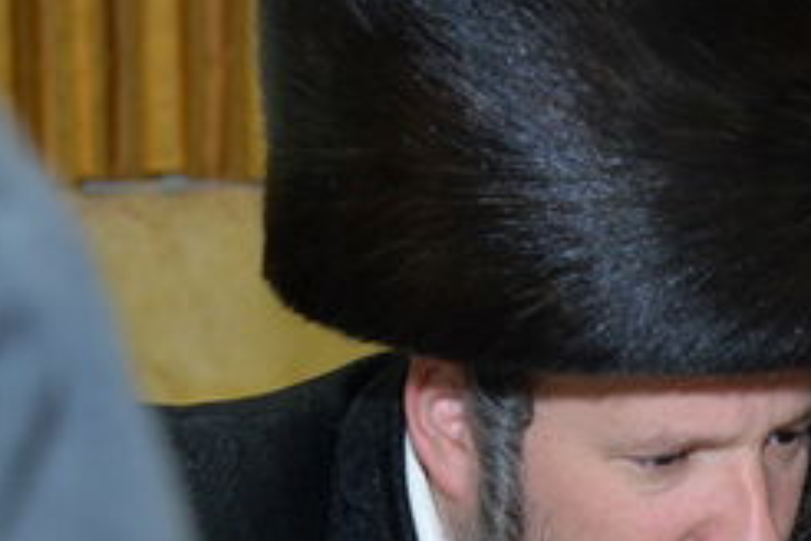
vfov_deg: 7.7
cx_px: 1032
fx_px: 4032
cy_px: 447
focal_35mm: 179
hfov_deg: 11.2
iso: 1600
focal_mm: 55
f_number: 5
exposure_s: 1/125
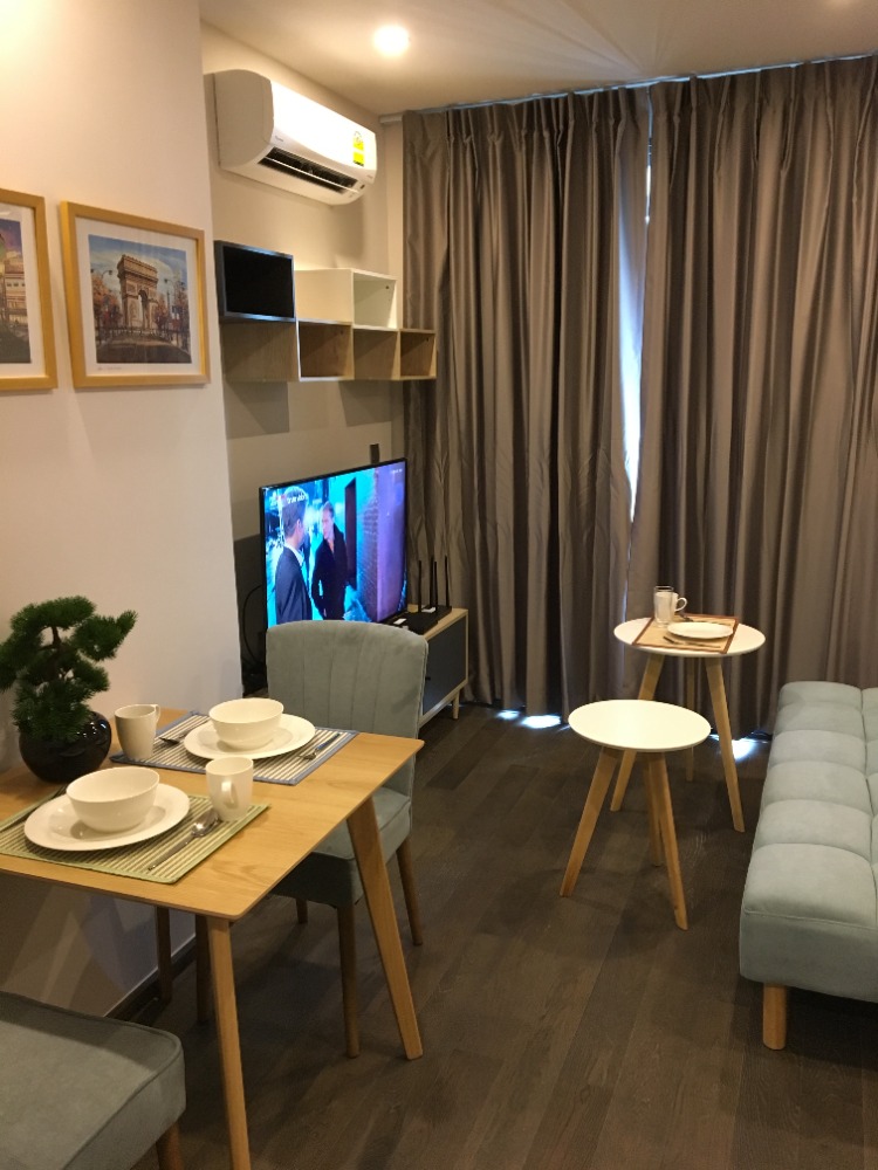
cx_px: 439
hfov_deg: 48.2
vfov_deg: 61.7
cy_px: 585
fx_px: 981
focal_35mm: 29
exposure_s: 1/17
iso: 200
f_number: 2.2
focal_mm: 4.15
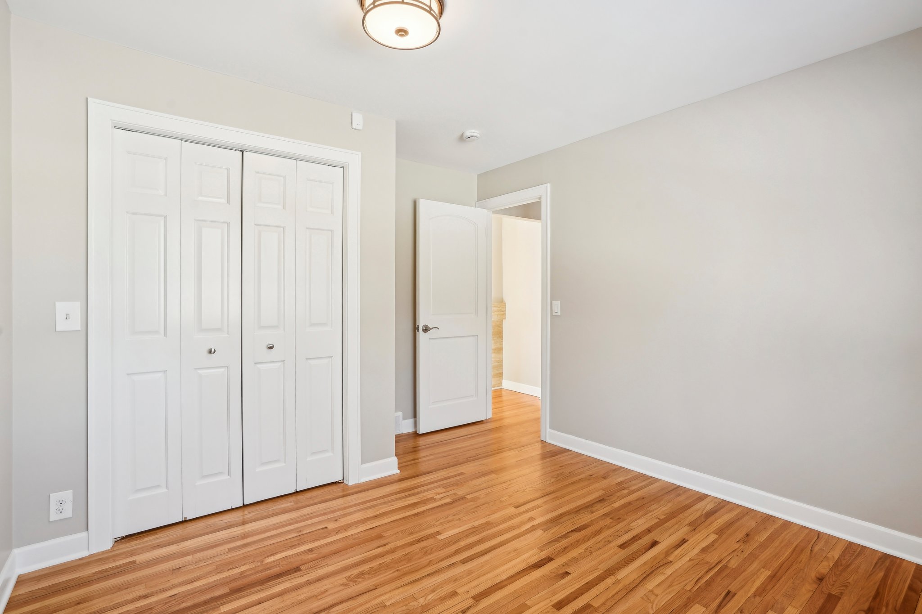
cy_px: 307
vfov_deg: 73.7
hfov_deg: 96.7
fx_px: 410
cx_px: 461
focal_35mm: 16
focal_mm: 16
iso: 400
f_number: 8
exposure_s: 1/30
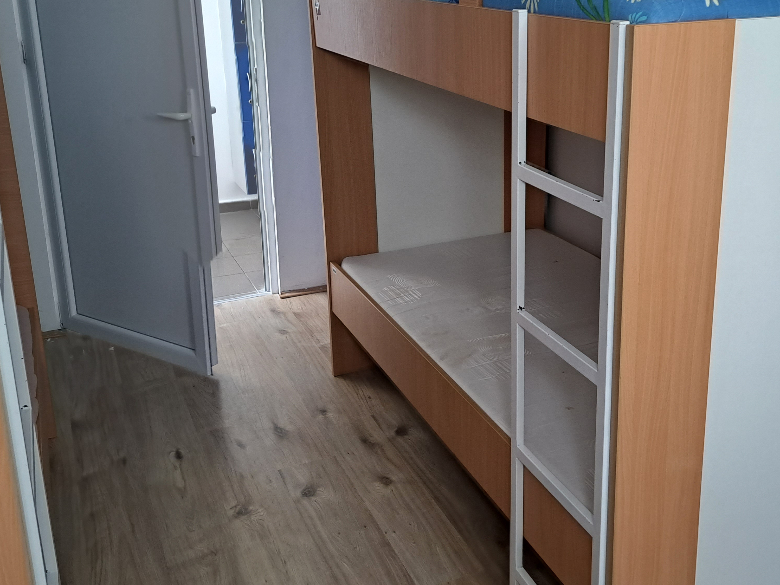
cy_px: 249
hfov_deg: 50.0
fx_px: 834
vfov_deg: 38.6
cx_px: 444
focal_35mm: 37
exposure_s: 1/50
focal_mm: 5.23
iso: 80
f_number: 1.8
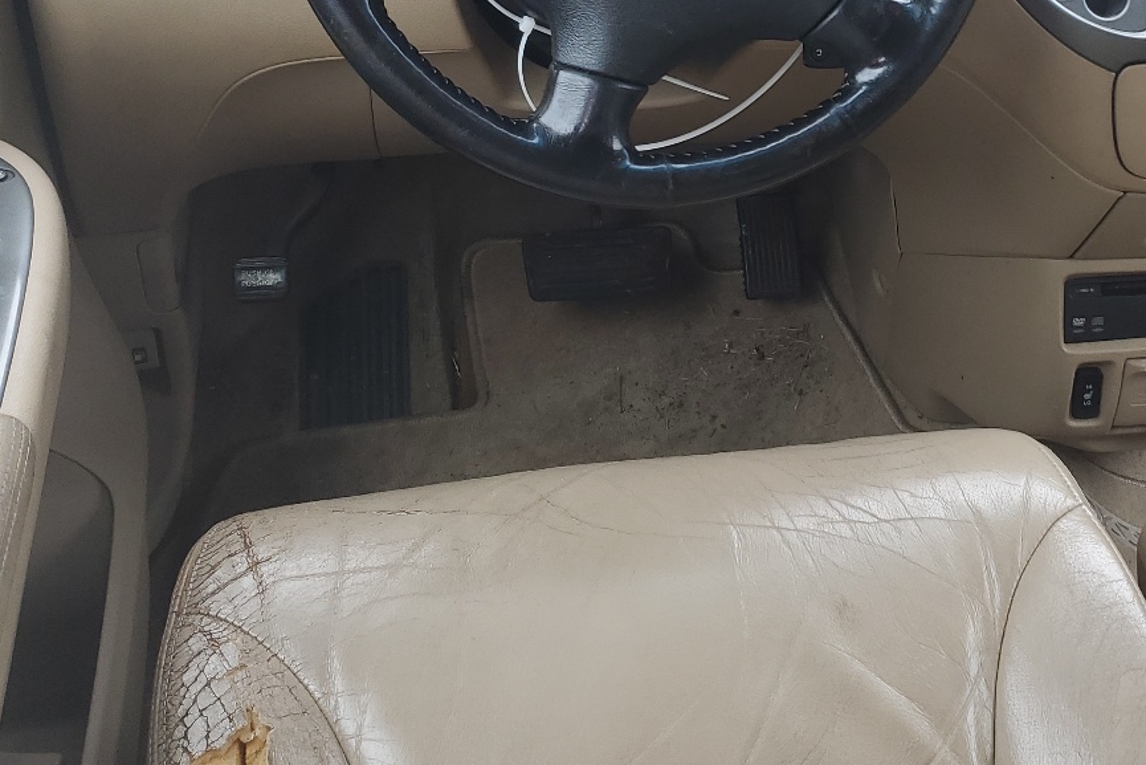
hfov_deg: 38.2
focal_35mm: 50
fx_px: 1592
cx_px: 906
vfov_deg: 26.7
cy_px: 202
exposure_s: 1/135
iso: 50
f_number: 1.5
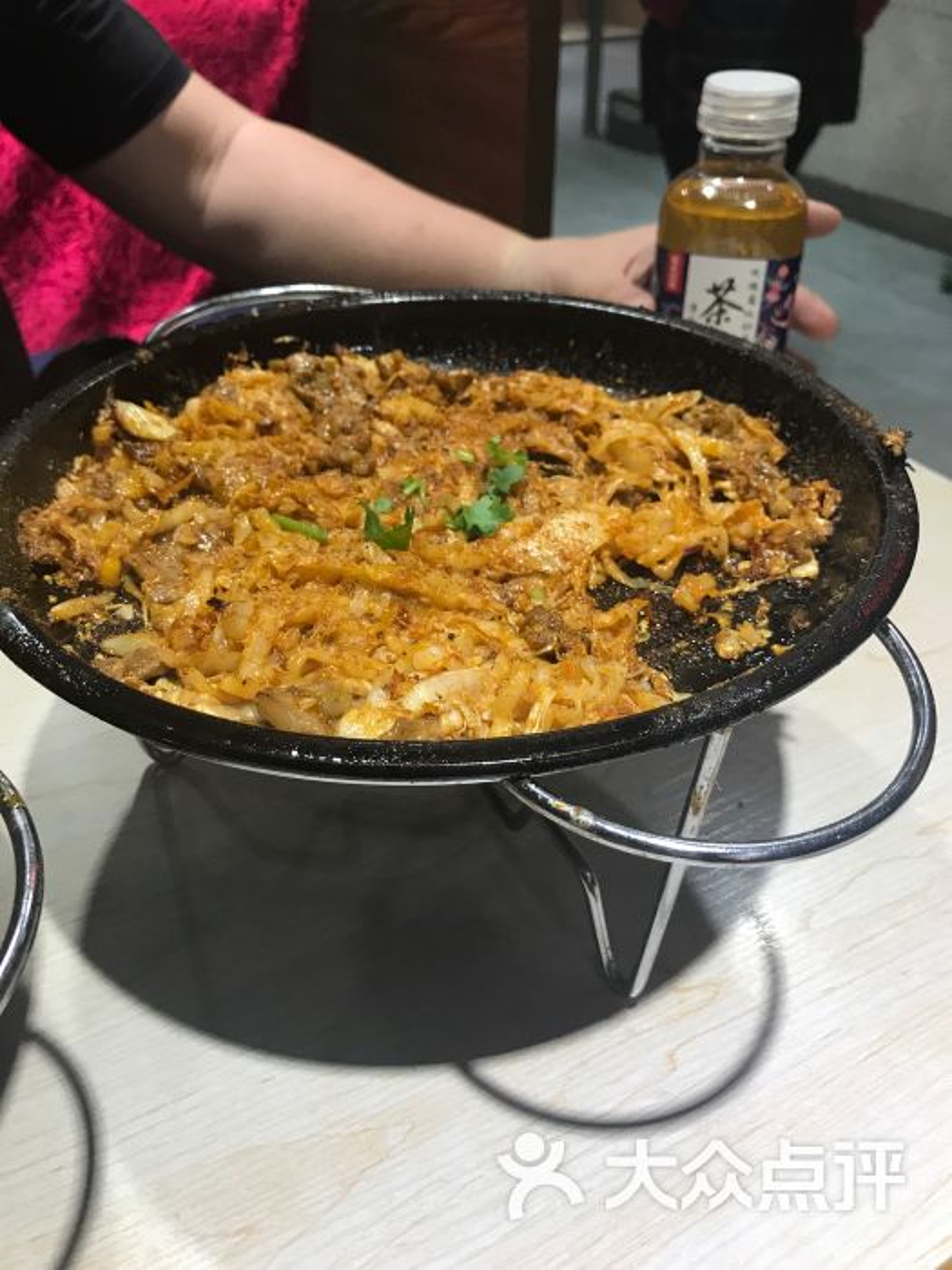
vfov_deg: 63.4
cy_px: 635
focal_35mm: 28
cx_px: 476
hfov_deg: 49.7
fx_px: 1027
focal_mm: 3.99
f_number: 1.8
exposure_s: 1/33
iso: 40
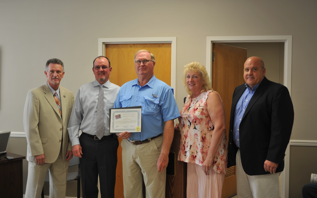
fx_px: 354
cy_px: 99
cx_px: 158
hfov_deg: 48.2
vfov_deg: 31.2
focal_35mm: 41
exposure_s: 1/100
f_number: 2.8
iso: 200
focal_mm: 40
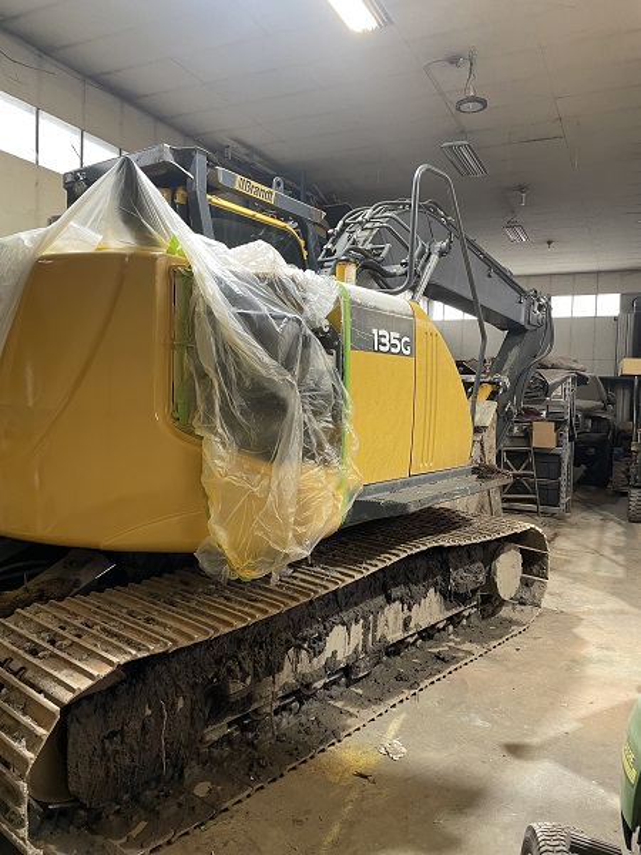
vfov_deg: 67.3
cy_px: 428
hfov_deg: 53.1
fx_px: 642
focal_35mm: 26
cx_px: 320
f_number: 1.6
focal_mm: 4.2
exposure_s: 1/60
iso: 160
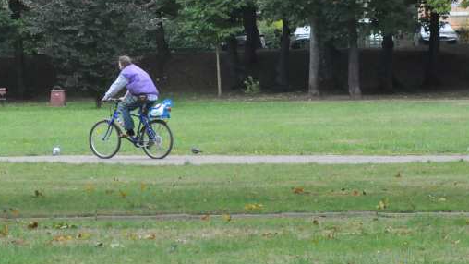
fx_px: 3620
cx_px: 82
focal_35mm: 291
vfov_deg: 4.2
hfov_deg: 7.4
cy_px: 96
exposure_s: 1/1000
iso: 2000
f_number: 8
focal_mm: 92
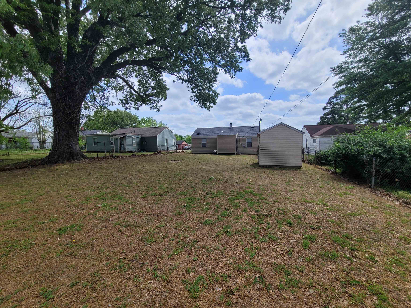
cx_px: 206
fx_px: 154
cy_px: 154
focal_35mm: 13
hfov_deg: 106.2
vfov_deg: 89.9
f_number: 2.2
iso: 50
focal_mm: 2.2
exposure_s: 1/1834
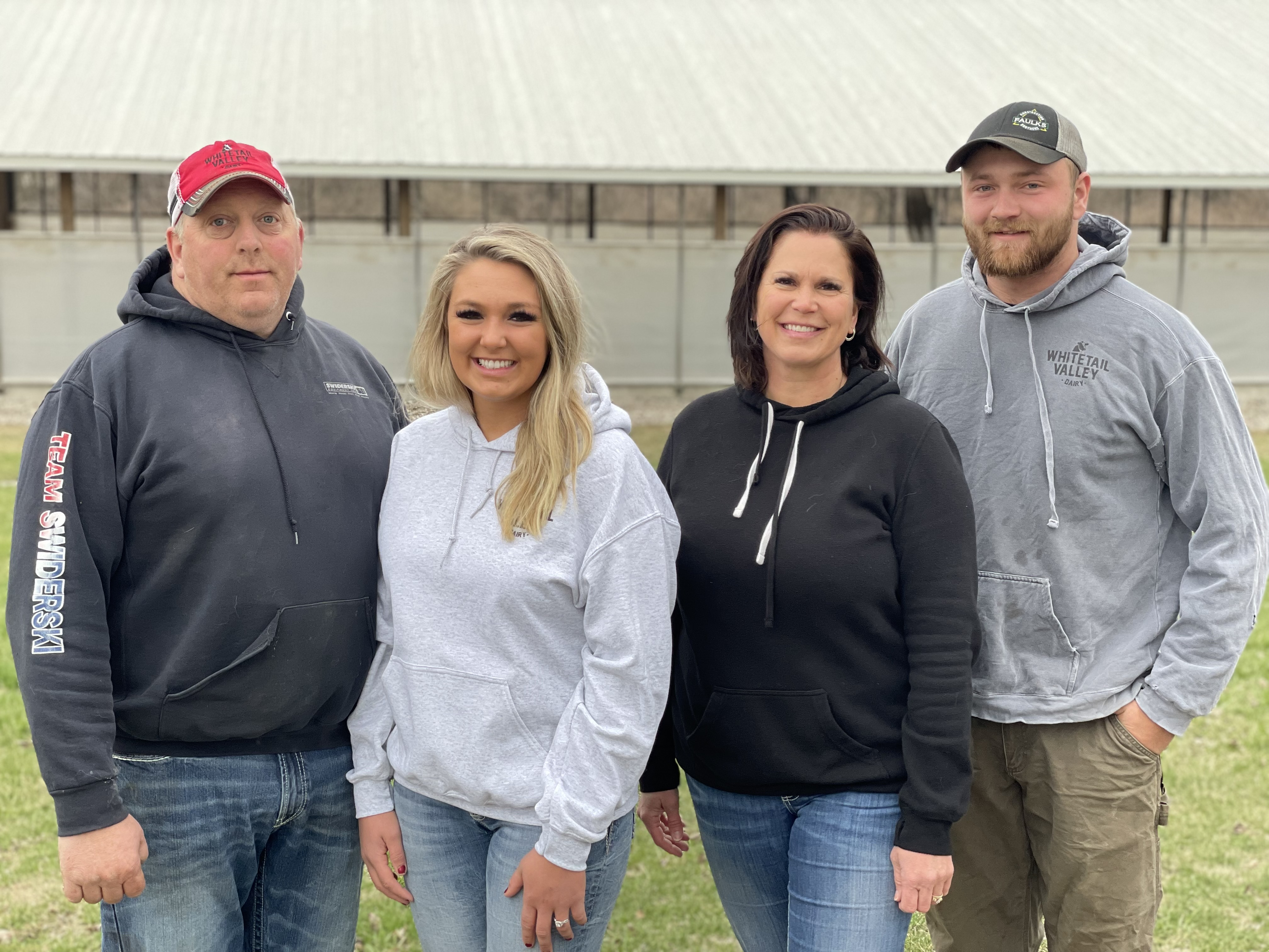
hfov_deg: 36.8
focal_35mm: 52
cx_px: 634
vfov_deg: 28.0
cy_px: 476
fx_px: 1906
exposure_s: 1/122
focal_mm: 6
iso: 64
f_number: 2
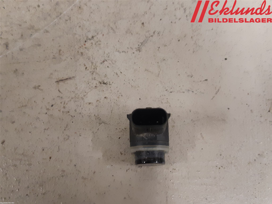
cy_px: 102
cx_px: 136
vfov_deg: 53.1
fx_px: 204
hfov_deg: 67.3
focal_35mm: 26
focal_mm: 3.93
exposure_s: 1/33
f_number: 1.7
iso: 200
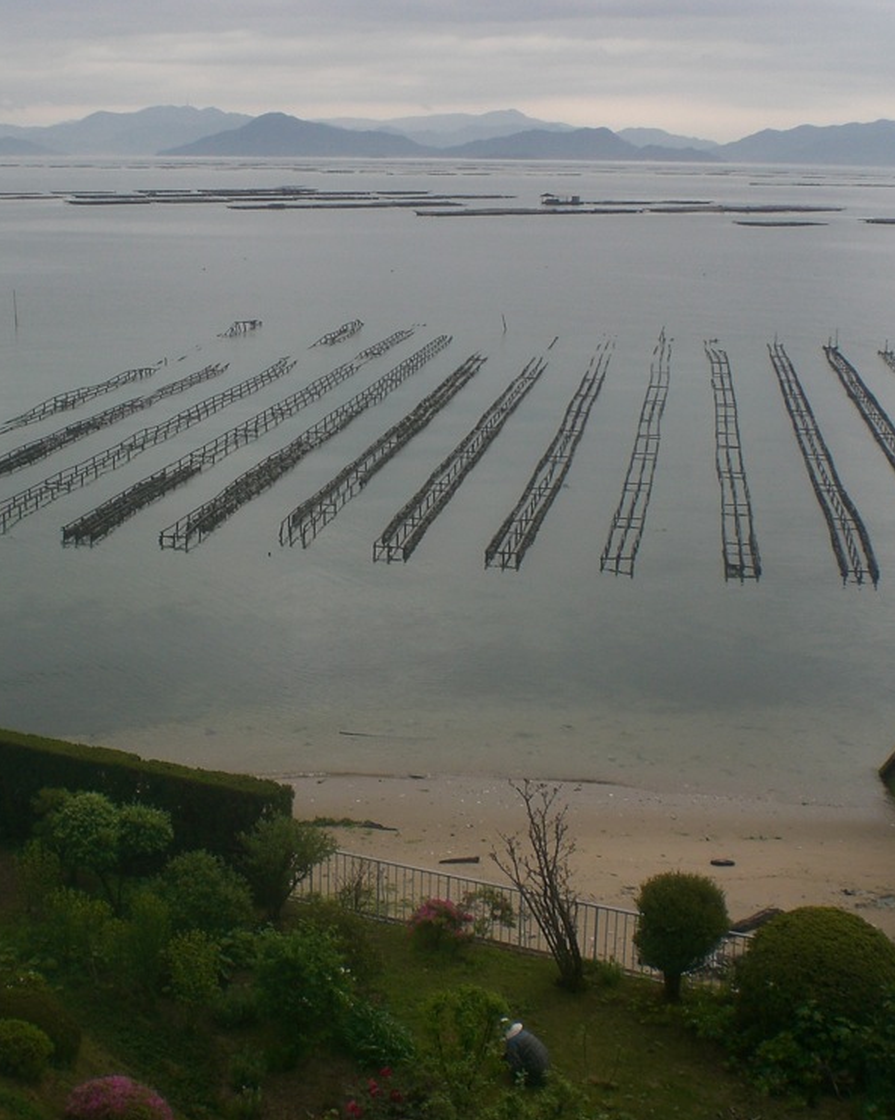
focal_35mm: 50
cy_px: 563
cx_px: 385
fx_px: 1657
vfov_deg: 37.4
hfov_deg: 30.2
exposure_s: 1/250
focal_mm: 6.3
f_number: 4.4
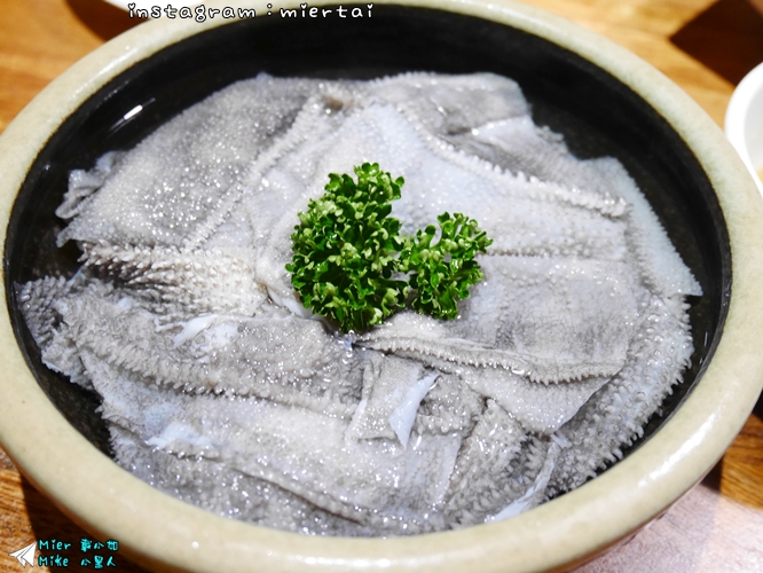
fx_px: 838
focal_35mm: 38
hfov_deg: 49.0
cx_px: 382
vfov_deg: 37.7
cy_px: 286
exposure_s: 1/60
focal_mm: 19
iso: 2500
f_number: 4.5
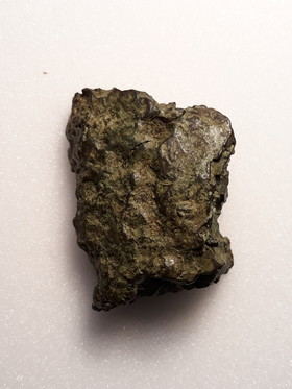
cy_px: 194
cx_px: 146
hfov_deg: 51.4
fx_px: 304
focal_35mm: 27
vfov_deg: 65.3
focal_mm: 3.71
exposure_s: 1/100
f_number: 1.7
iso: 64
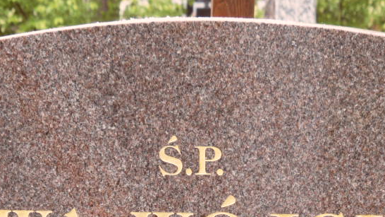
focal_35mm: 245
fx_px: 2501
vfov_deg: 4.9
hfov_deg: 8.8
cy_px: 269
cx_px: 192
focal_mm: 20
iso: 100
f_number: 4.4
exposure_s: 1/90
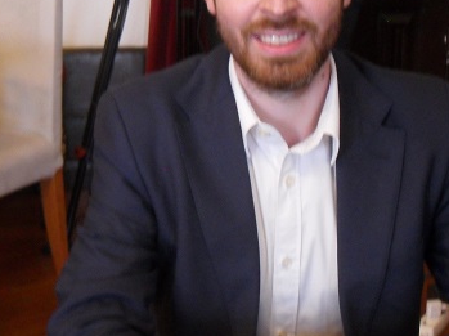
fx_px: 1477
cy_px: 136
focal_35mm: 114
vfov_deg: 13.0
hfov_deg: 17.3
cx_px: 226
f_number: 3.9
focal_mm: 9.5
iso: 400
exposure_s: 1/20
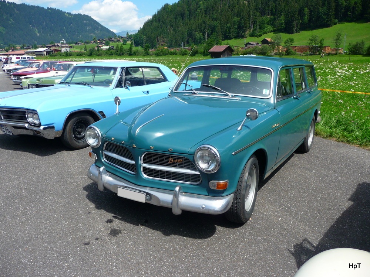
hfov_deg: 63.4
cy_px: 138
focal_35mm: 28
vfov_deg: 49.7
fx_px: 299
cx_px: 185
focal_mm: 4.7
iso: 100
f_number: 3.3
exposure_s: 1/800
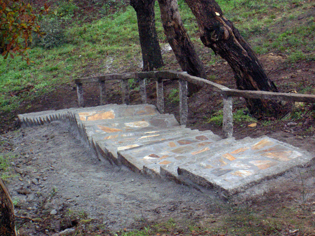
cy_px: 118
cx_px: 158
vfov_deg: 12.7
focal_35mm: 117
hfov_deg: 16.8
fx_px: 1065
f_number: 4.9
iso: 200
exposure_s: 1/100
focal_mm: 24
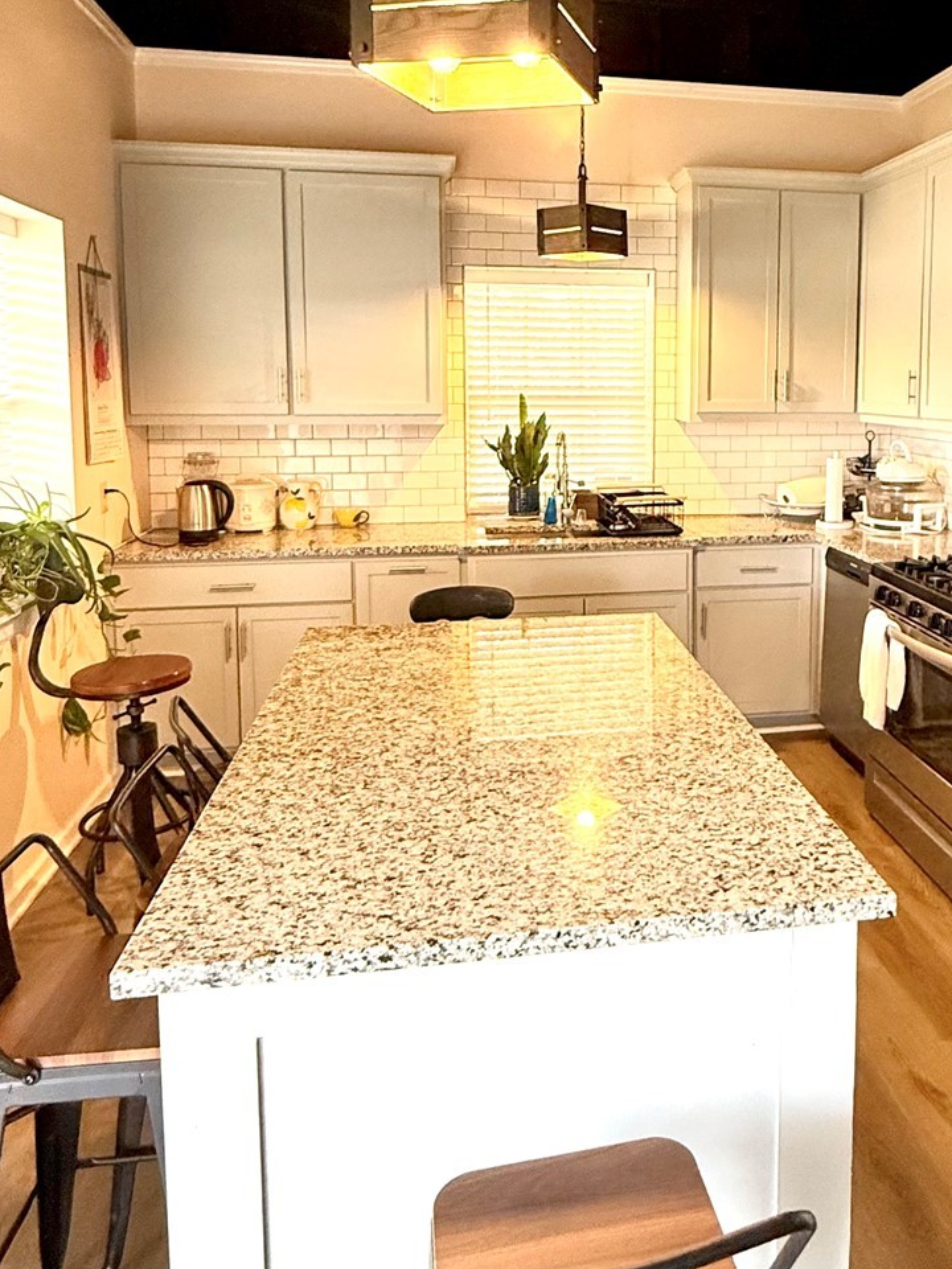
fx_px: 1027
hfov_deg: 48.8
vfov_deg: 62.6
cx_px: 644
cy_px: 479
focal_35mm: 28
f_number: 2.2
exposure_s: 1/120
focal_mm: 2.22
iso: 400
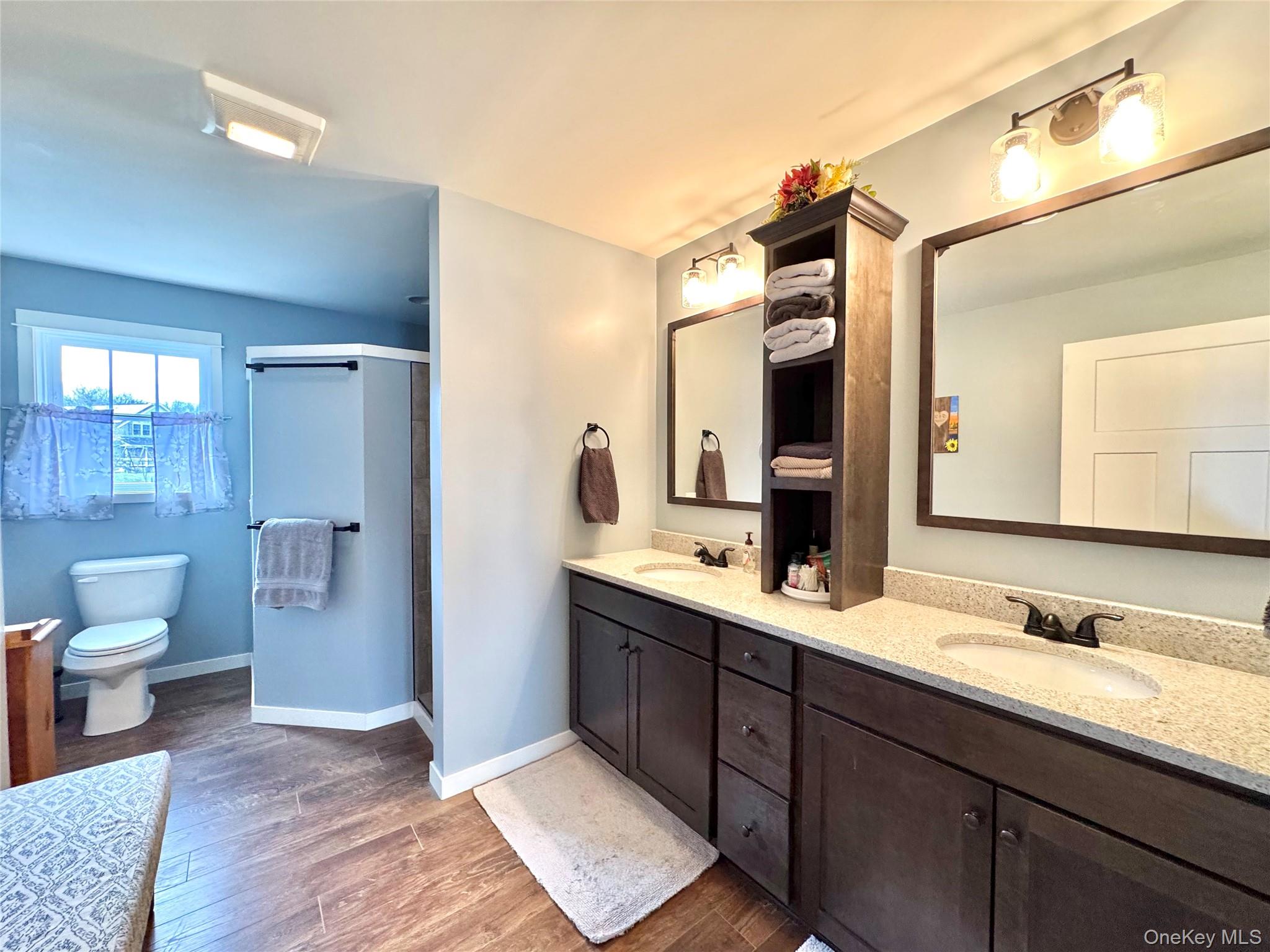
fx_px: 514
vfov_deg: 85.7
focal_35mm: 14
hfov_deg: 102.1
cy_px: 476
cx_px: 635
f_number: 2.2
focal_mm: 2.22
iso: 250
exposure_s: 1/60
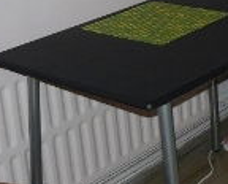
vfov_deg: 13.8
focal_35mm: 107
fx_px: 724
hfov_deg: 17.3
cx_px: 252
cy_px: -67
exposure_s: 1/30
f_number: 2.8
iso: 100
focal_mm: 6
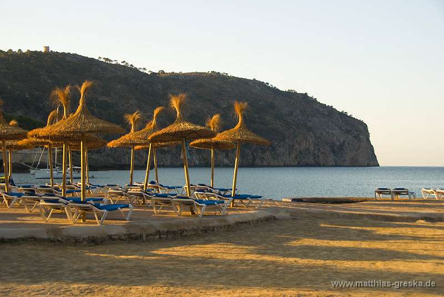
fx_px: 667
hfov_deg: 36.8
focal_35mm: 54
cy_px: 148
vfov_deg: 25.1
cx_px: 222
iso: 200
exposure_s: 1/125
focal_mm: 36
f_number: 5.6
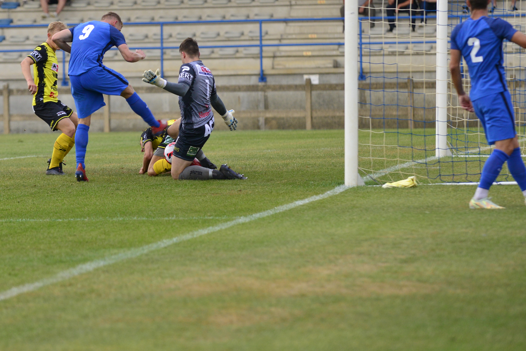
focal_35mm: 258
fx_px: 3771
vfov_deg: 5.3
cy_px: 110
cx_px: 166
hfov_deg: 8.0
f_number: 2.8
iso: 1000
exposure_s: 1/500
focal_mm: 140
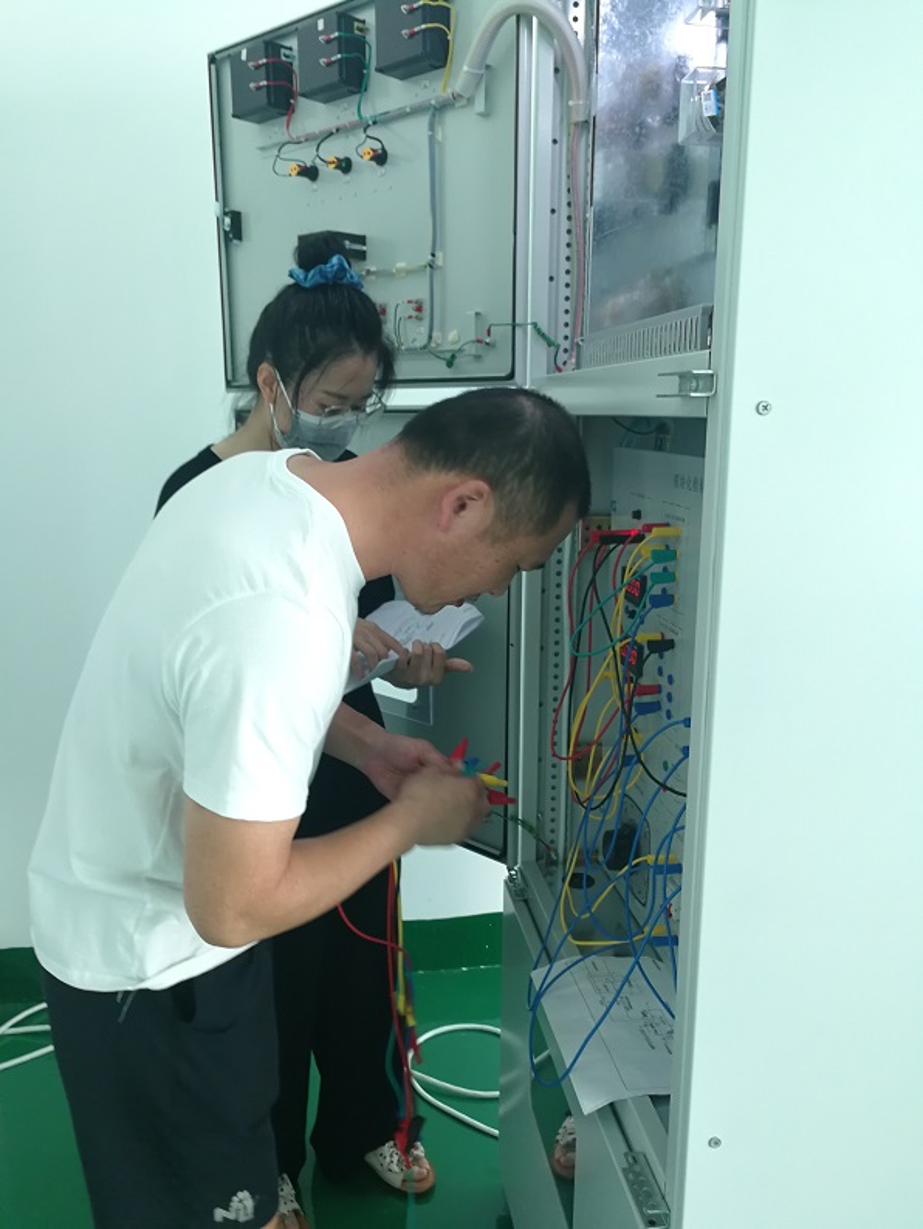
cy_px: 614
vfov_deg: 65.3
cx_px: 462
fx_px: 959
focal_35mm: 27
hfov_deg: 51.4
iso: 125
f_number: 2.2
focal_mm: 3.95
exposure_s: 1/33.3
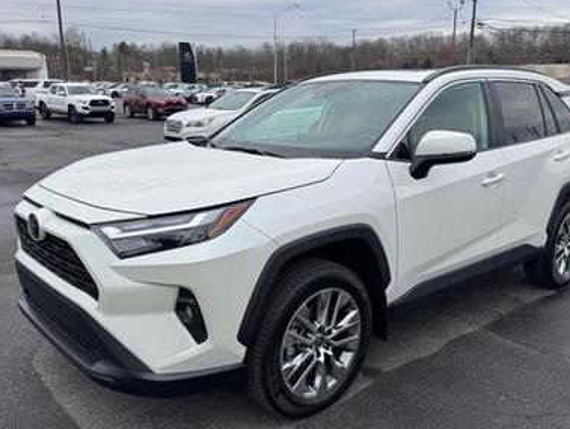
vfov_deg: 44.1
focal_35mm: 32
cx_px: 315
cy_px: 243
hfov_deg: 56.7
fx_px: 527
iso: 80
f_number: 1.78
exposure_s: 1/1869
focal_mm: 6.76
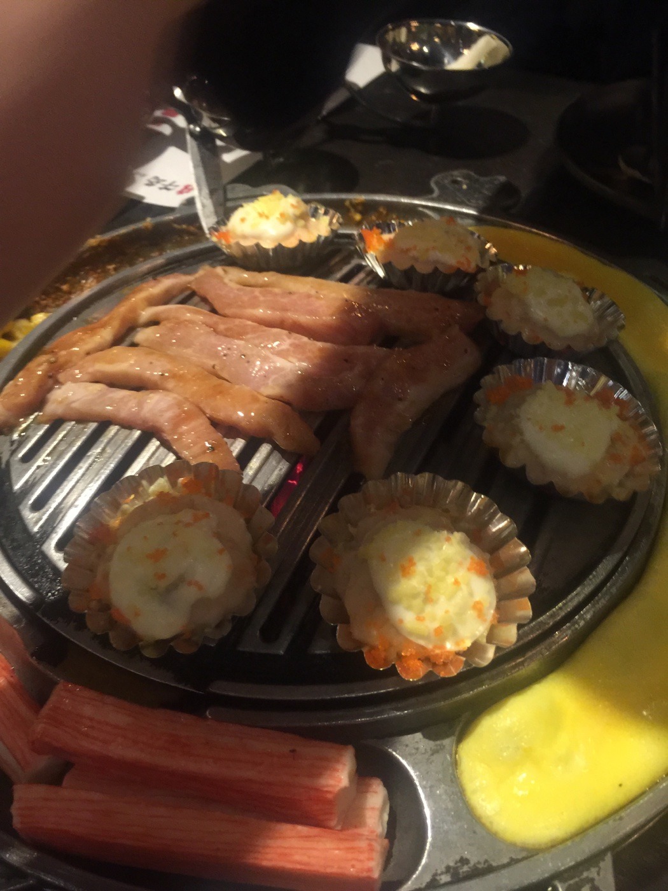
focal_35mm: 29
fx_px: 746
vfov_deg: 61.7
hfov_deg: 48.2
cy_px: 446
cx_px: 334
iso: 100
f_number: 2.2
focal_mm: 4.15
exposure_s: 1/17
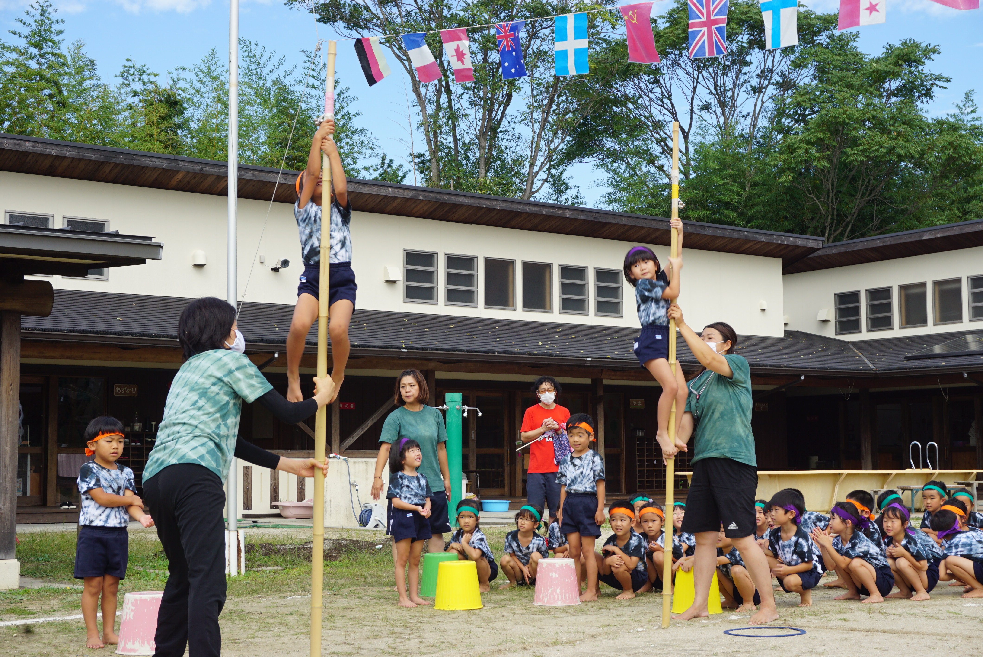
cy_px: 328
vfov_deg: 25.1
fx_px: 1475
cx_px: 492
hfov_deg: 36.9
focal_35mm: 54
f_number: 9
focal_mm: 36
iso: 100
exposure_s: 1/100
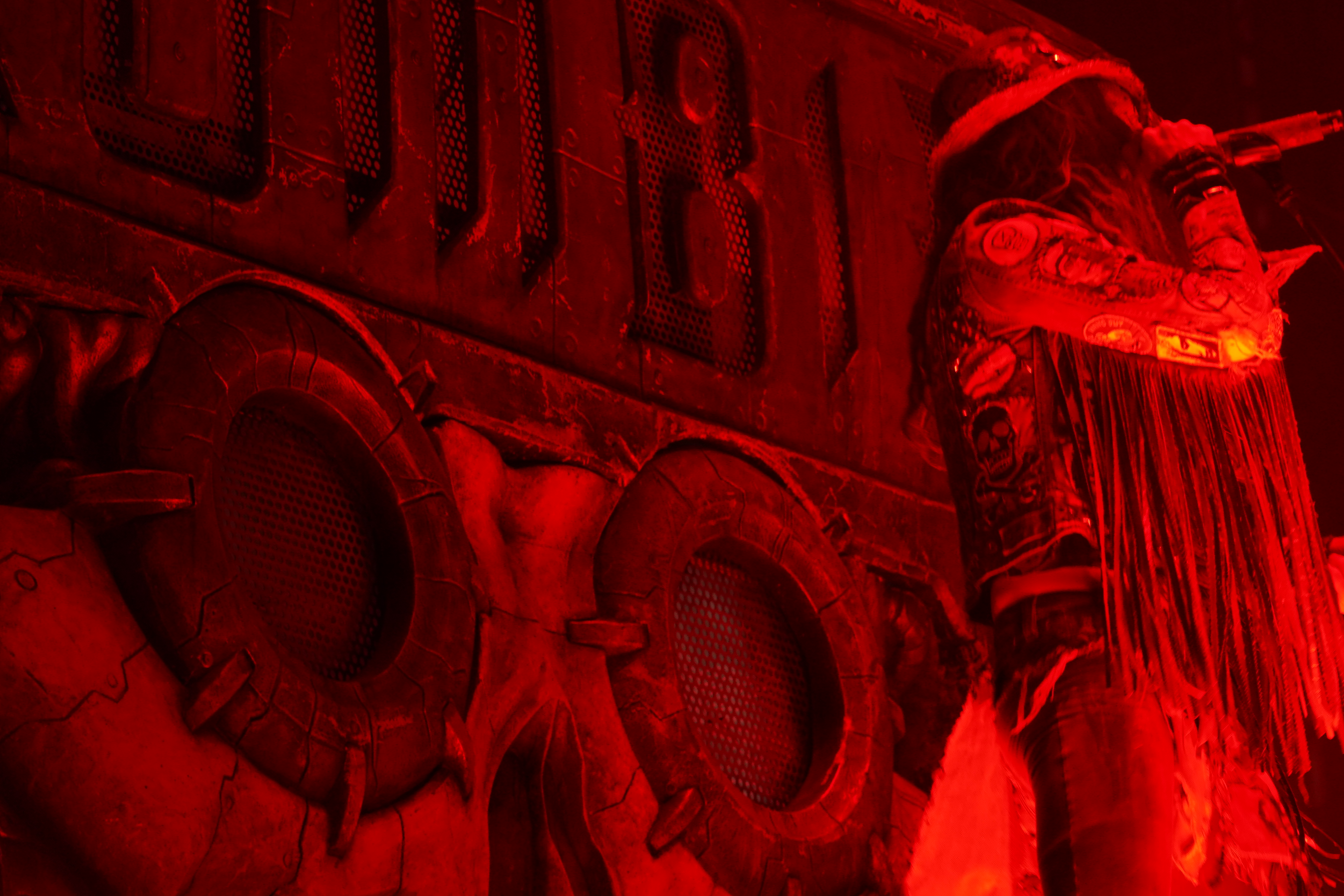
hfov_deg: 12.0
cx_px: 1041
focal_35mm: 170
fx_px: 6346
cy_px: 529
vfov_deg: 8.1
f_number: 4
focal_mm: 105
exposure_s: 1/125
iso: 1000
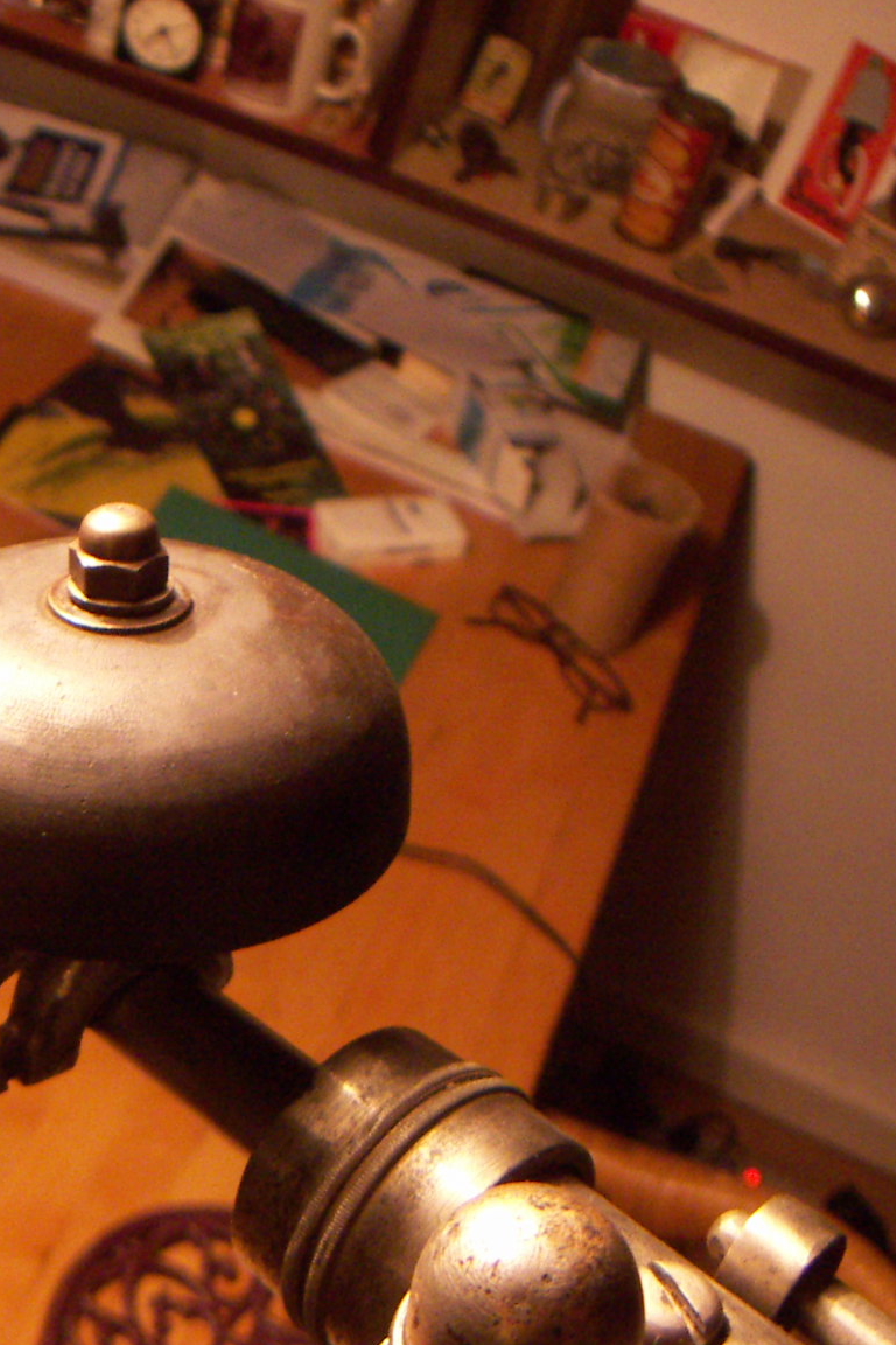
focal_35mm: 52
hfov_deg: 25.2
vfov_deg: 38.2
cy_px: 668
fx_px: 1941
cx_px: 92
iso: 200
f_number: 2.8
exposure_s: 1/10
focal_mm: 4.7
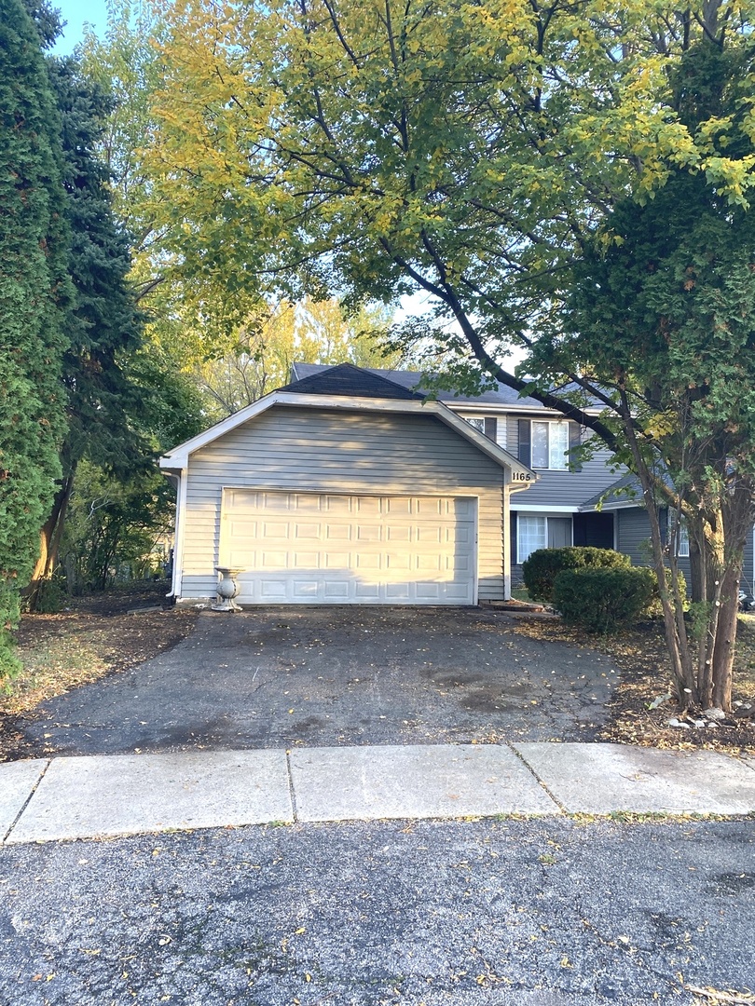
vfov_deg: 67.3
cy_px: 503
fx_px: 756
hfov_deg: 53.1
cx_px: 378
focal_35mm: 26
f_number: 1.8
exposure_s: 1/121
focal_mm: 4.25
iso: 80
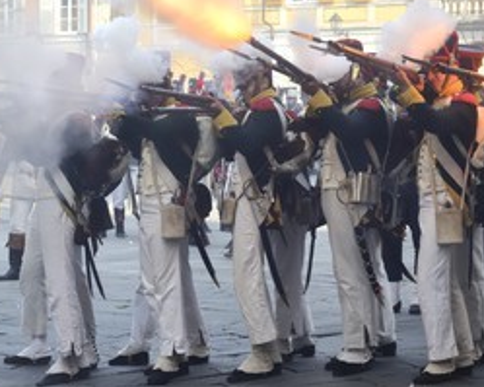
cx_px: 224
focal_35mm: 111
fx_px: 1589
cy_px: 146
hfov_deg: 17.3
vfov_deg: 13.9
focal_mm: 70
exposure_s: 1/200
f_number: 14
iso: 800
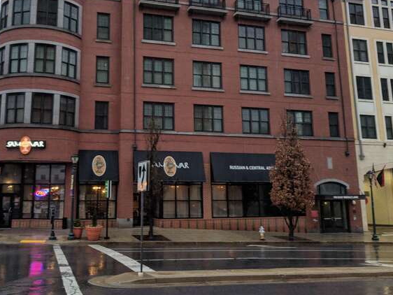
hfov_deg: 49.7
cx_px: 152
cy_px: 104
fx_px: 420
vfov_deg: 38.4
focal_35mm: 37
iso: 187
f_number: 2
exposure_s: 1/120
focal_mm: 4.67
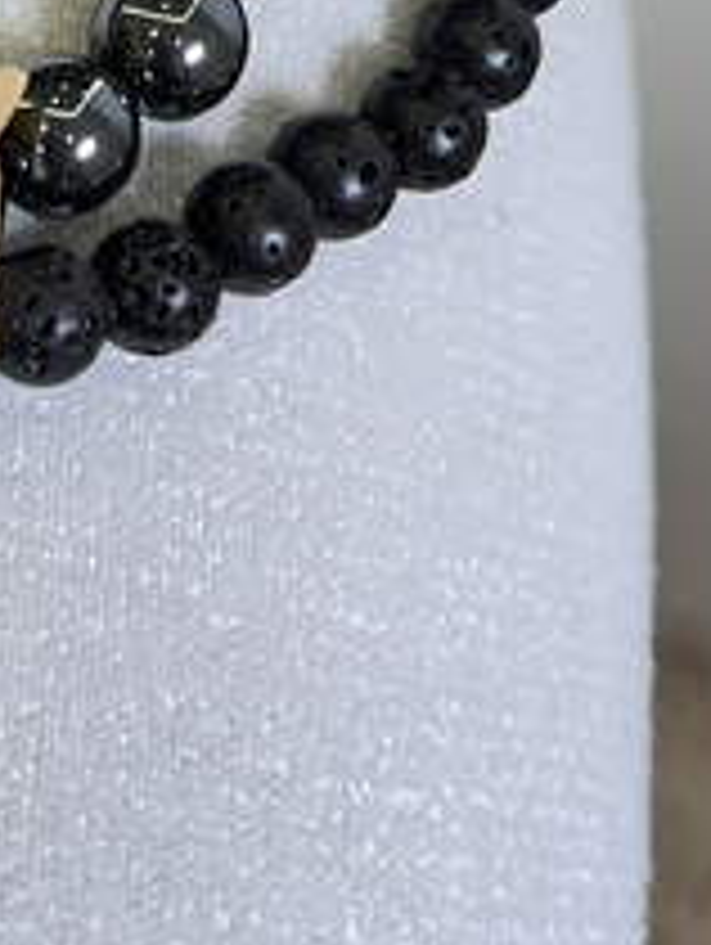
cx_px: -40
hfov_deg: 14.7
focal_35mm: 99
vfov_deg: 18.5
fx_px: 2706
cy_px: -270
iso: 64
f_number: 1.5
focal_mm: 5.7
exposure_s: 1/120
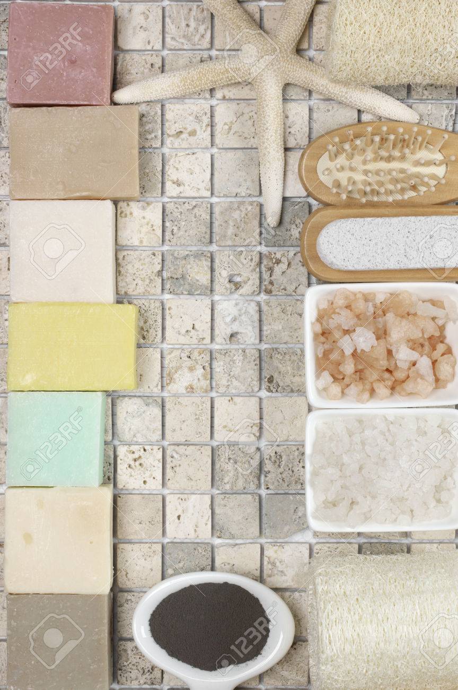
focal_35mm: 75
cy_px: 345
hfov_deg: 18.1
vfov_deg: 27.0
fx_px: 1434
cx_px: 229
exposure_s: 1/10
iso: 100
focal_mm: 50
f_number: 11
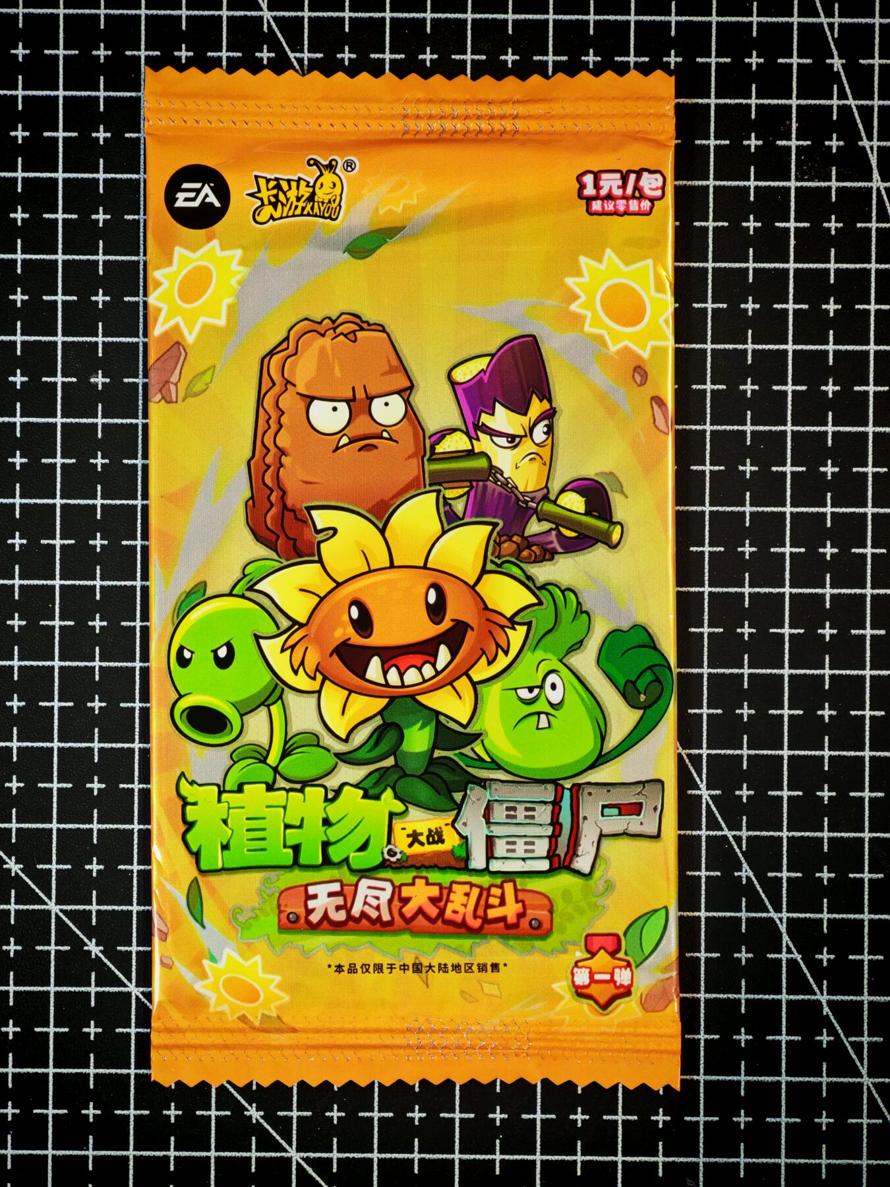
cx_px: 445
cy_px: 594
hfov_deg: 16.2
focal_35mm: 91
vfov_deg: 21.5
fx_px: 3120
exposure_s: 1/25
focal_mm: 8.67
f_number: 2.4
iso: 400
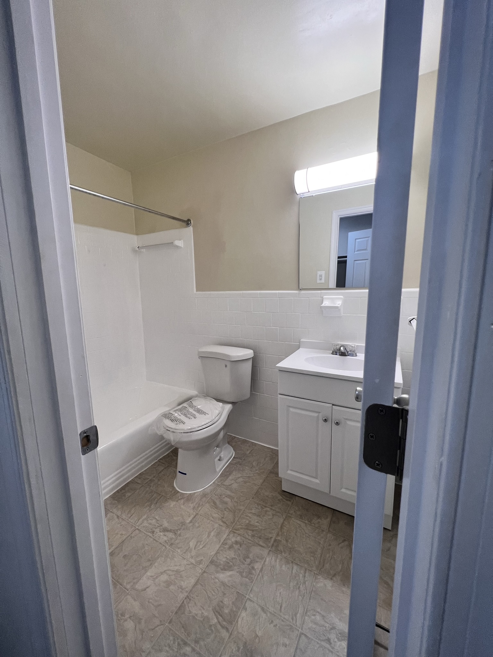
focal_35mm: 13
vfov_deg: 106.2
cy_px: 328
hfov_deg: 89.9
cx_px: 246
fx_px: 247
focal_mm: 1.57
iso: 80
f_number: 1.8
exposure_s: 1/120
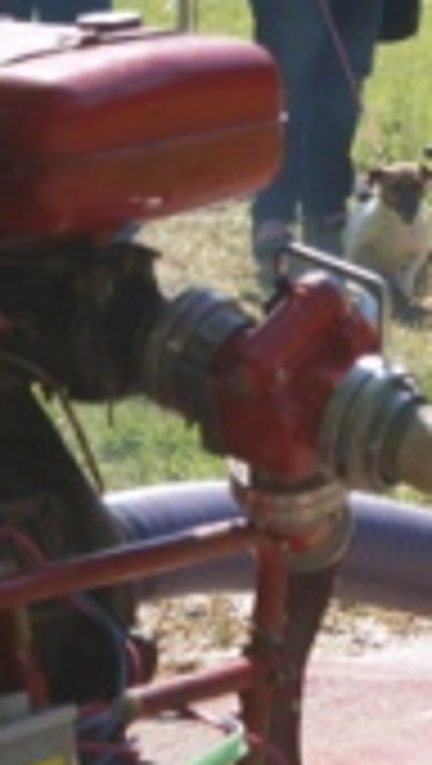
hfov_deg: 4.1
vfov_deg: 7.4
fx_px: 5888
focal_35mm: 290
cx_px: 958
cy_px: 153
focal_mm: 70
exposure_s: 1/200
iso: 100
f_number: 6.3
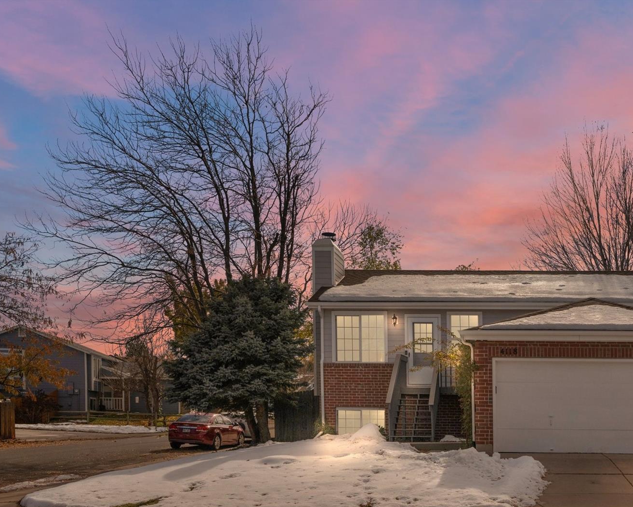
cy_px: 256
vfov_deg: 37.3
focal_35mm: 40
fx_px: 749
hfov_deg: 45.7
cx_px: 355
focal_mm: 35
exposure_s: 1/3200
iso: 640
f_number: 11
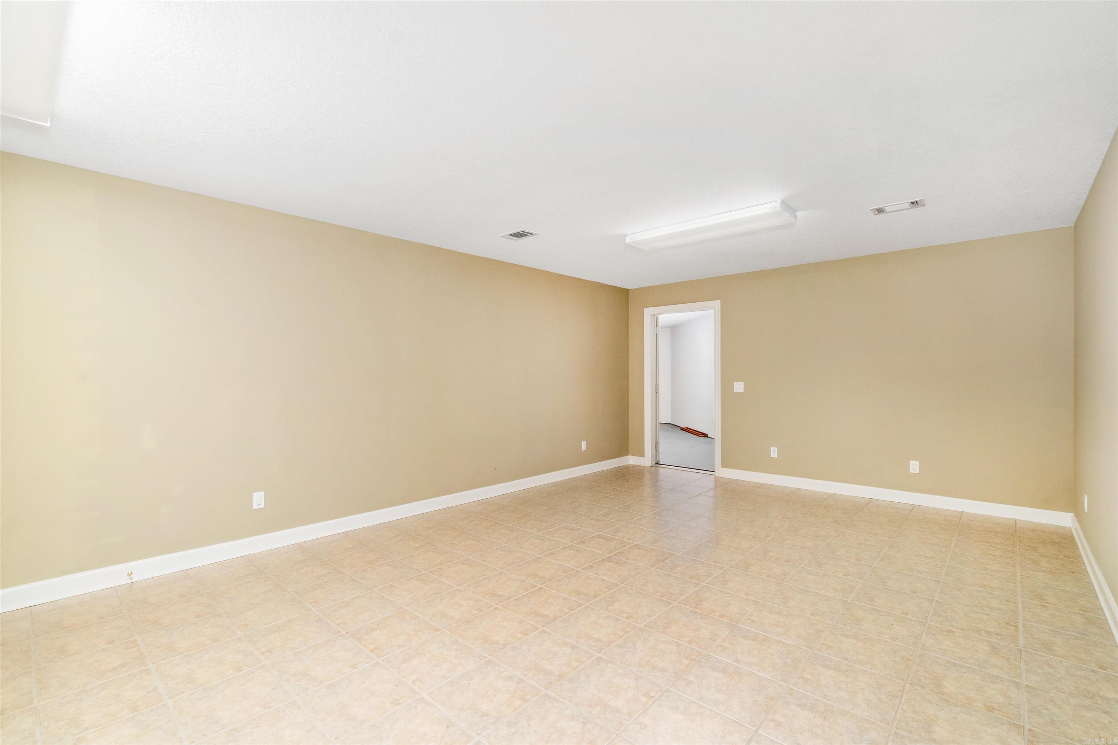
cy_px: 372
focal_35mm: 15
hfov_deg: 100.4
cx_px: 559
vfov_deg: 77.3
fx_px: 466
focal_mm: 10
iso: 320
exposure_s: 1
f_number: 11
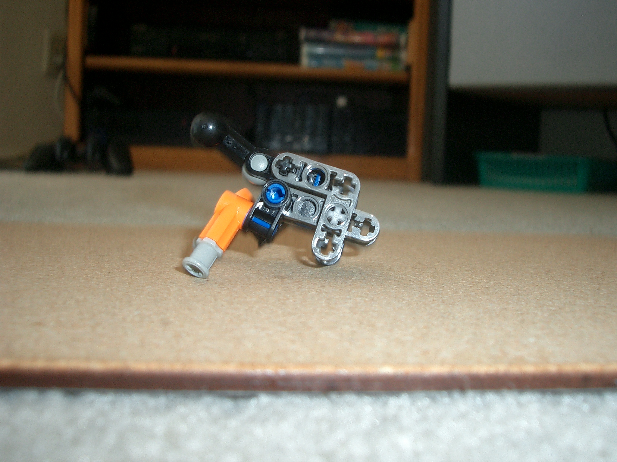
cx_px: 308
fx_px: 731
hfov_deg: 45.8
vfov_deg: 35.1
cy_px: 231
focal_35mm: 41
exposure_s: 1/40
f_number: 2.8
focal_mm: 6.8
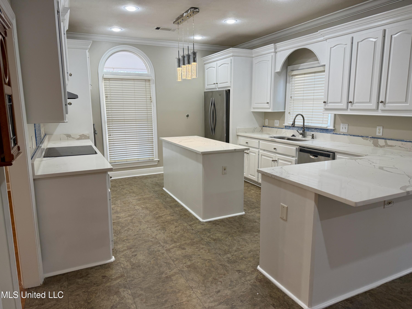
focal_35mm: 24
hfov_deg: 71.6
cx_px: 206
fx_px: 286
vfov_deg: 56.8
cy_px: 154
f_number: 1.78
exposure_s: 1/120
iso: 100
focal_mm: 6.76
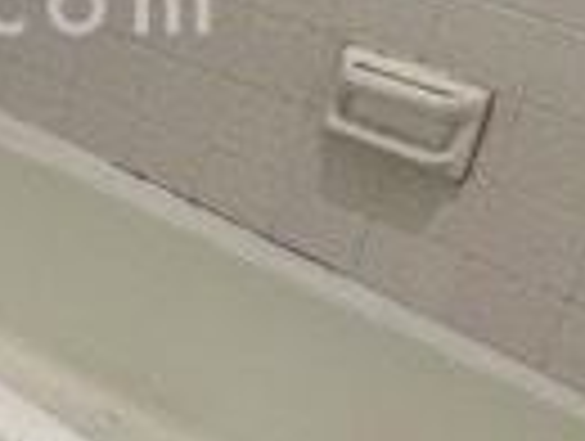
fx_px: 1354
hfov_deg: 16.6
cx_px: -662
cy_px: -76
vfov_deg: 17.7
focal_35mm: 80
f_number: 1.8
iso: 200
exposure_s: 1/120
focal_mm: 1.57
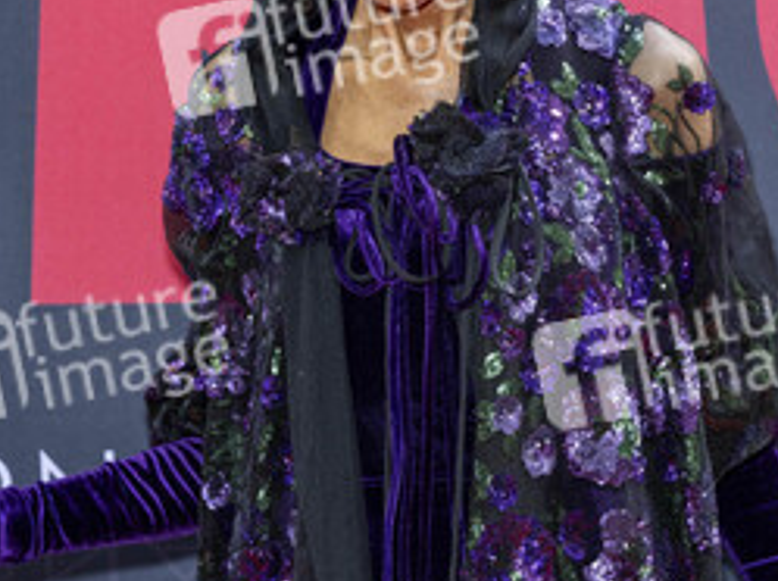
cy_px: 200
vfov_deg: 17.3
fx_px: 1908
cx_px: 409
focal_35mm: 85
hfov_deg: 23.0
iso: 800
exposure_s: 1/200
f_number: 5.6
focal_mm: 55
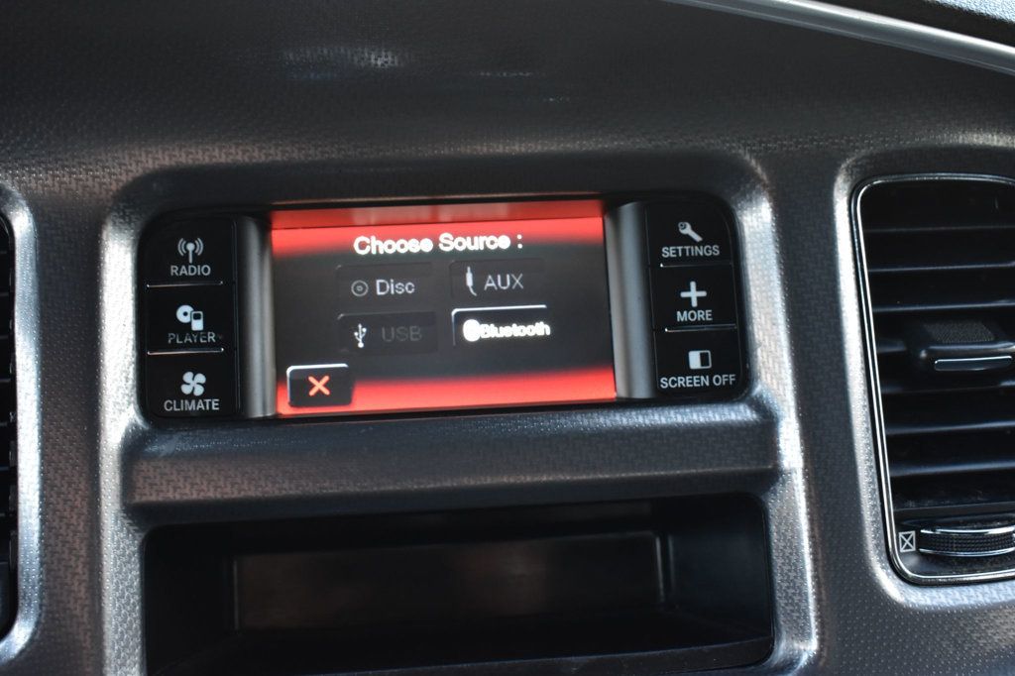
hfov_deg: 43.6
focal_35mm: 45
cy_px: 338
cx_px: 508
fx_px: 1268
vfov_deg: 29.8
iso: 1250
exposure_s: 1/15
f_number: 6.3
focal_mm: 30
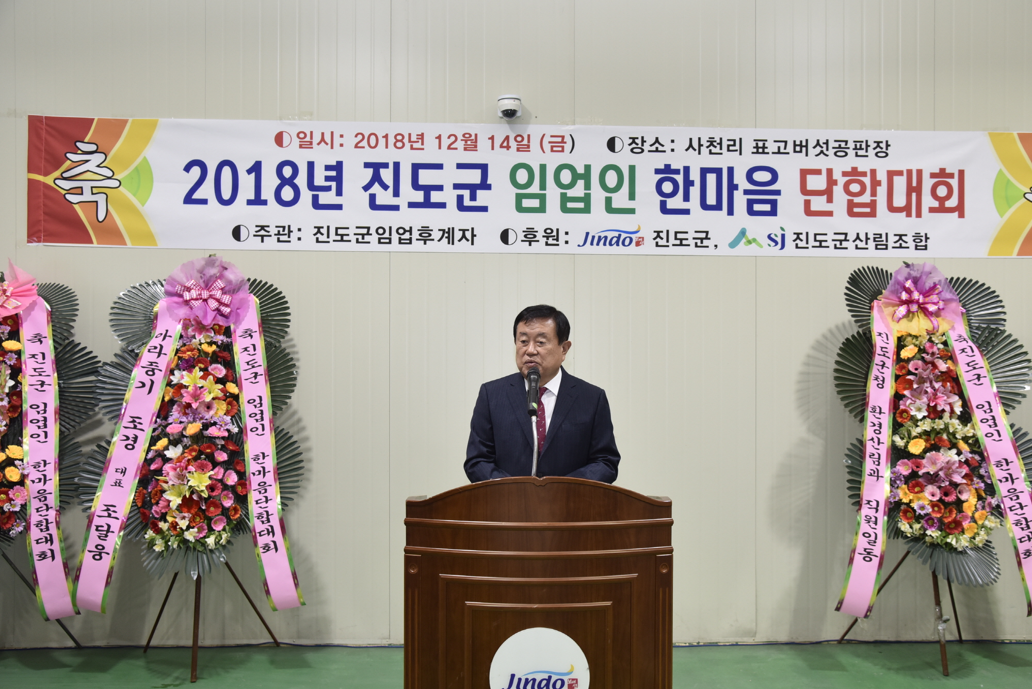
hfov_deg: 57.2
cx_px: 547
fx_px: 946
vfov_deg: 40.0
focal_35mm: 33
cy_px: 355
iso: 800
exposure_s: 1/125
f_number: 4.5
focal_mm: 30
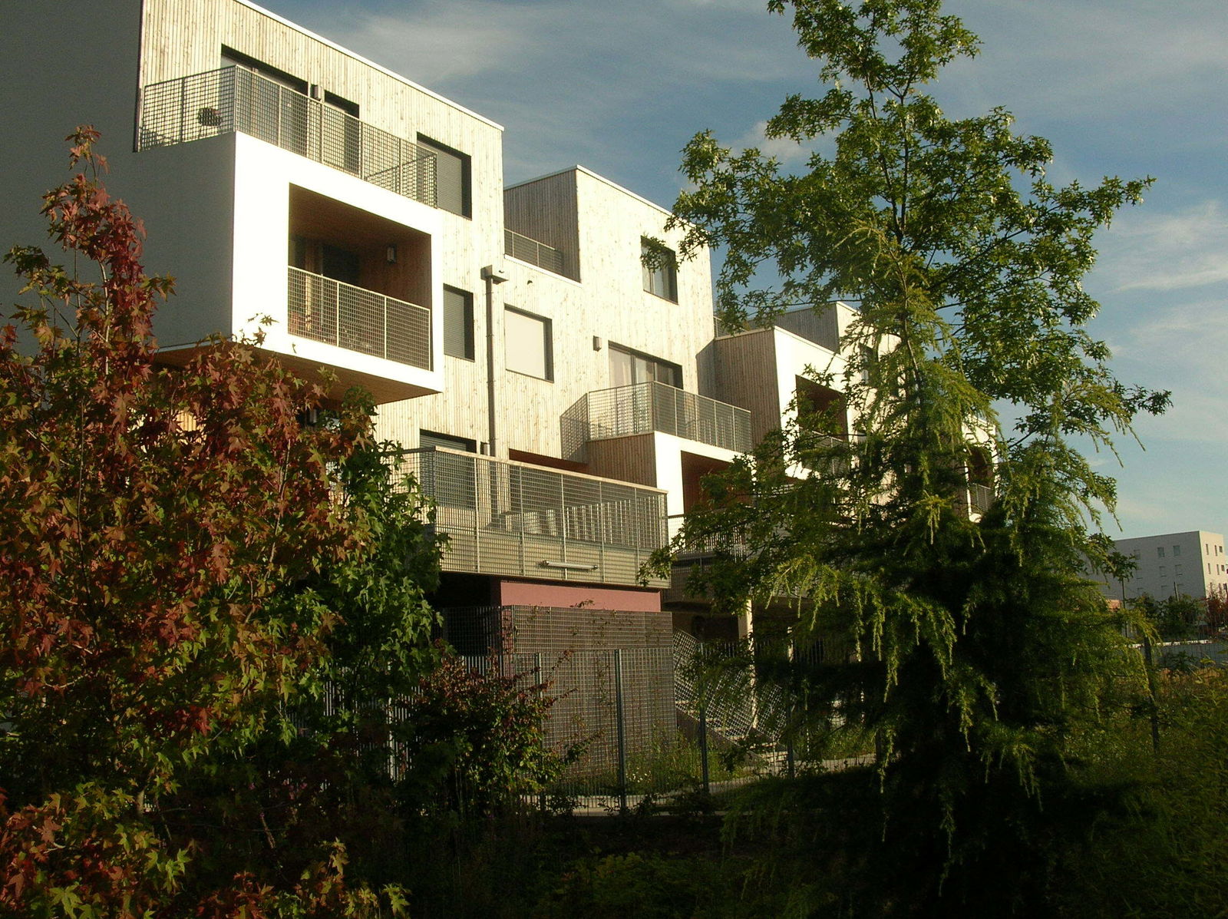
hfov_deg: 51.4
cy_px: 460
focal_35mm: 36
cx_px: 614
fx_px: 1276
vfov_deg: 39.6
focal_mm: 6
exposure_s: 1/767
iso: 50
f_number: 3.7
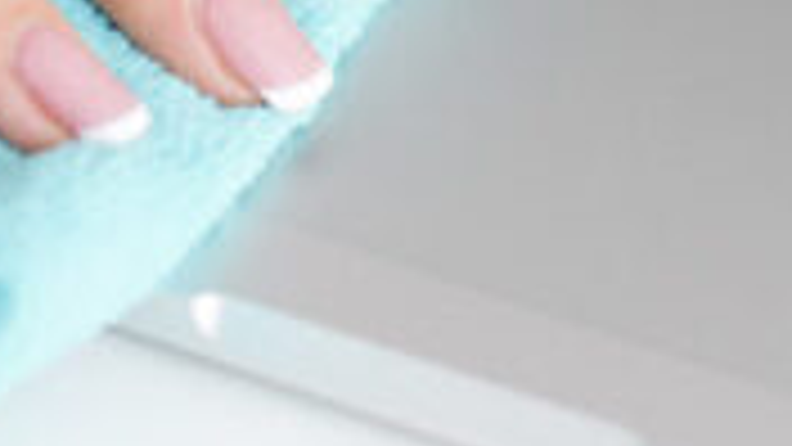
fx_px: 4347
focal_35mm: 207
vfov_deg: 5.8
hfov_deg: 10.4
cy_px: -293
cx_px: 279
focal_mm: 50
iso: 64
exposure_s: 1/160
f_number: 2.8
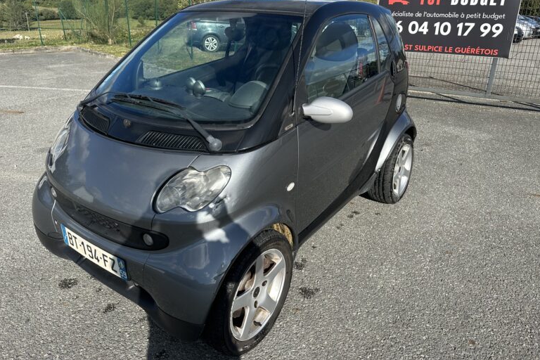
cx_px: 266
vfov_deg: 49.3
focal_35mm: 26
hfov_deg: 69.4
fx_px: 390
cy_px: 150
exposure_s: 1/3247
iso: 80
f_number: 1.78
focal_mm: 6.86
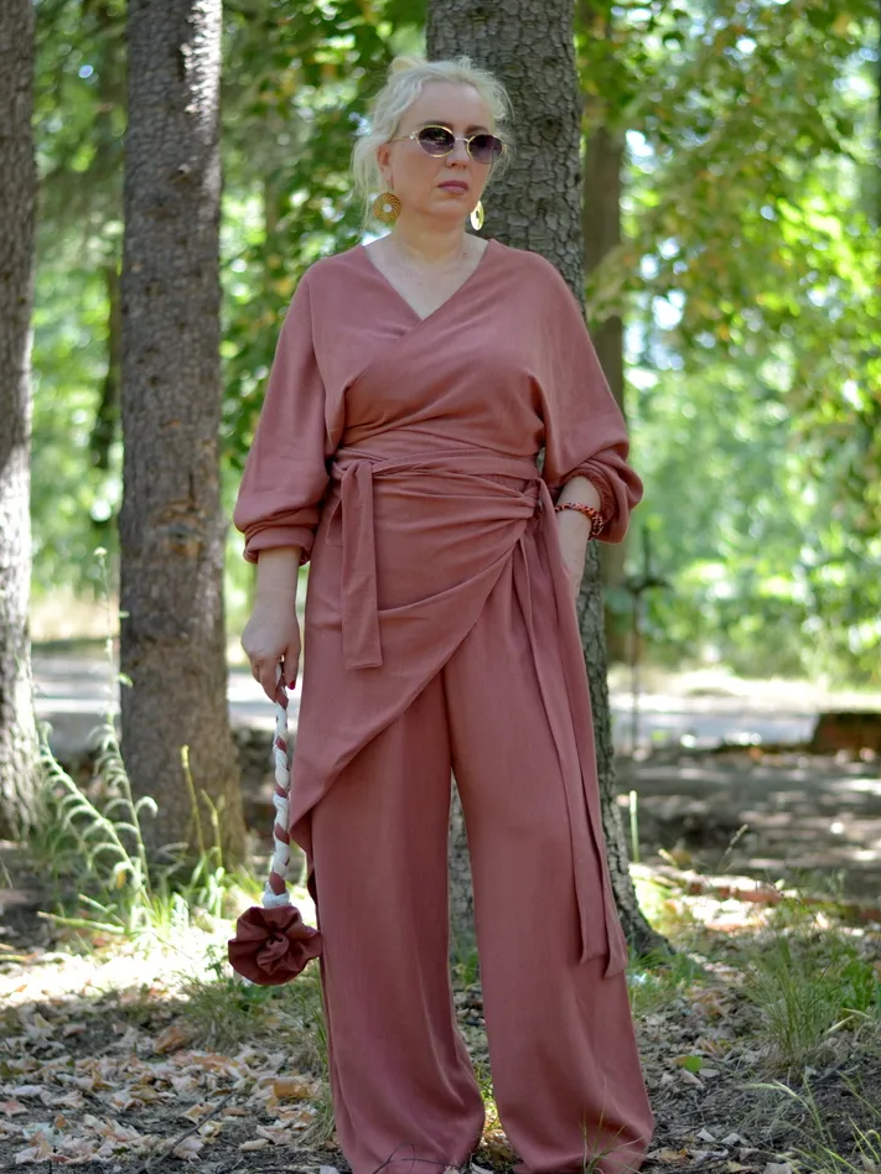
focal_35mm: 82
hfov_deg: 18.0
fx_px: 2783
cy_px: 596
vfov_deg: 23.8
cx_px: 440
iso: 640
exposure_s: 1/1250
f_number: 1.8
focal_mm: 50
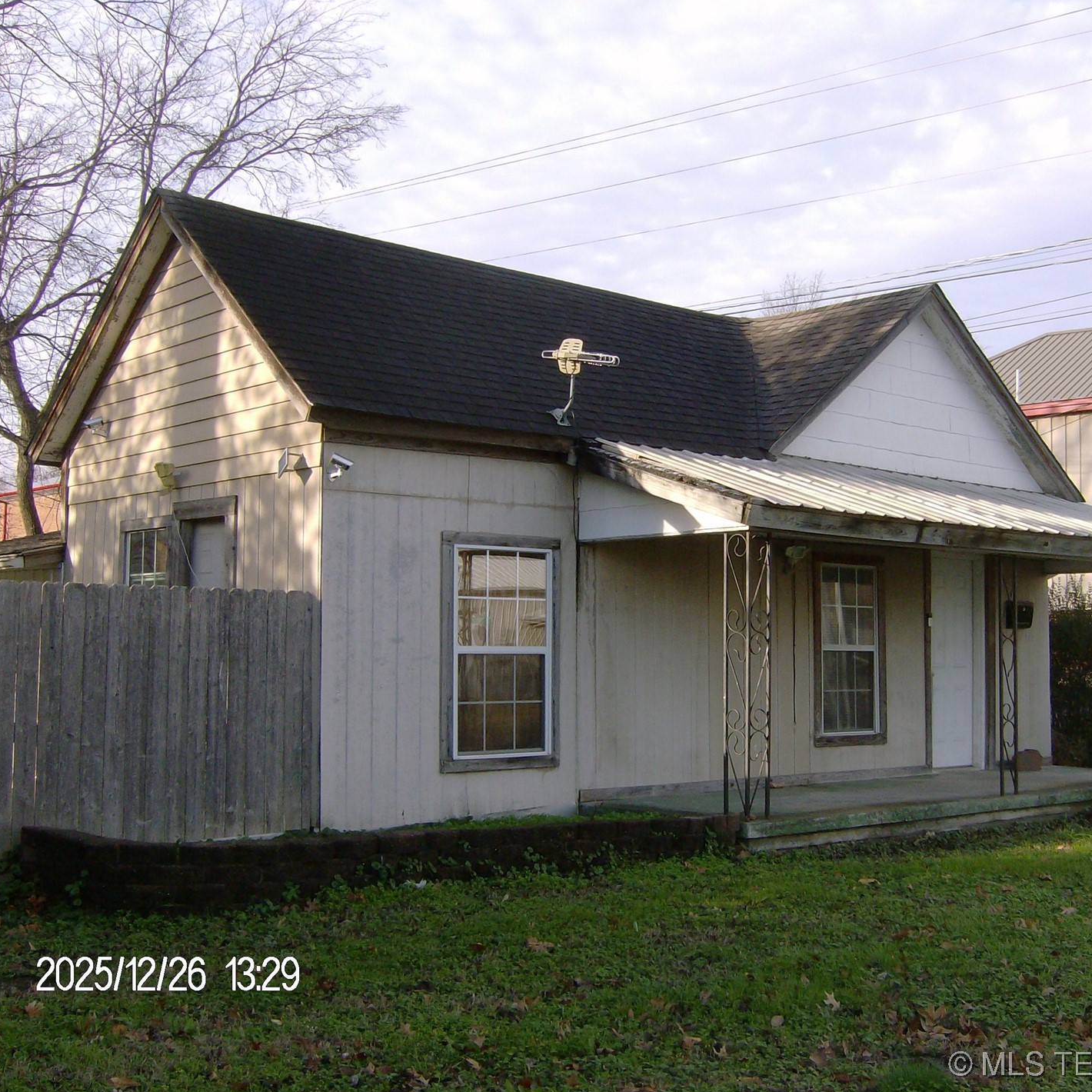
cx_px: 684
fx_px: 1535
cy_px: 542
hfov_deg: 38.9
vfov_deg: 39.2
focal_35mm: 43
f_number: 4.7
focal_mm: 6
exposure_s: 1/259
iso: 100
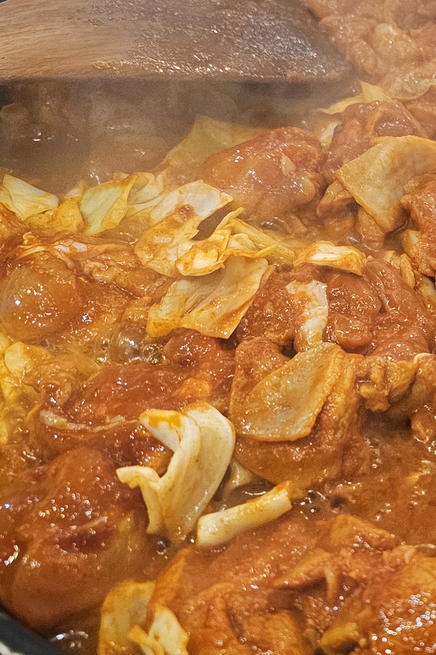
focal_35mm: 59
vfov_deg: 33.9
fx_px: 1072
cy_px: 287
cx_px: 533
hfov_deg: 21.3
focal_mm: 6.3
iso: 1000
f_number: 1.7
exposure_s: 1/120
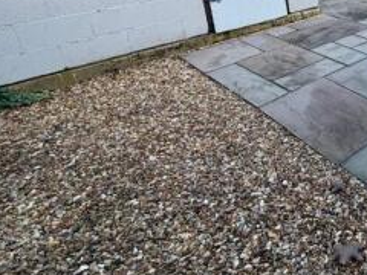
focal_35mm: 34
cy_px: 18
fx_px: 360
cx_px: 414
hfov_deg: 41.6
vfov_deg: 38.4
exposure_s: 1/259
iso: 50
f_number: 2.2
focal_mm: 2.22
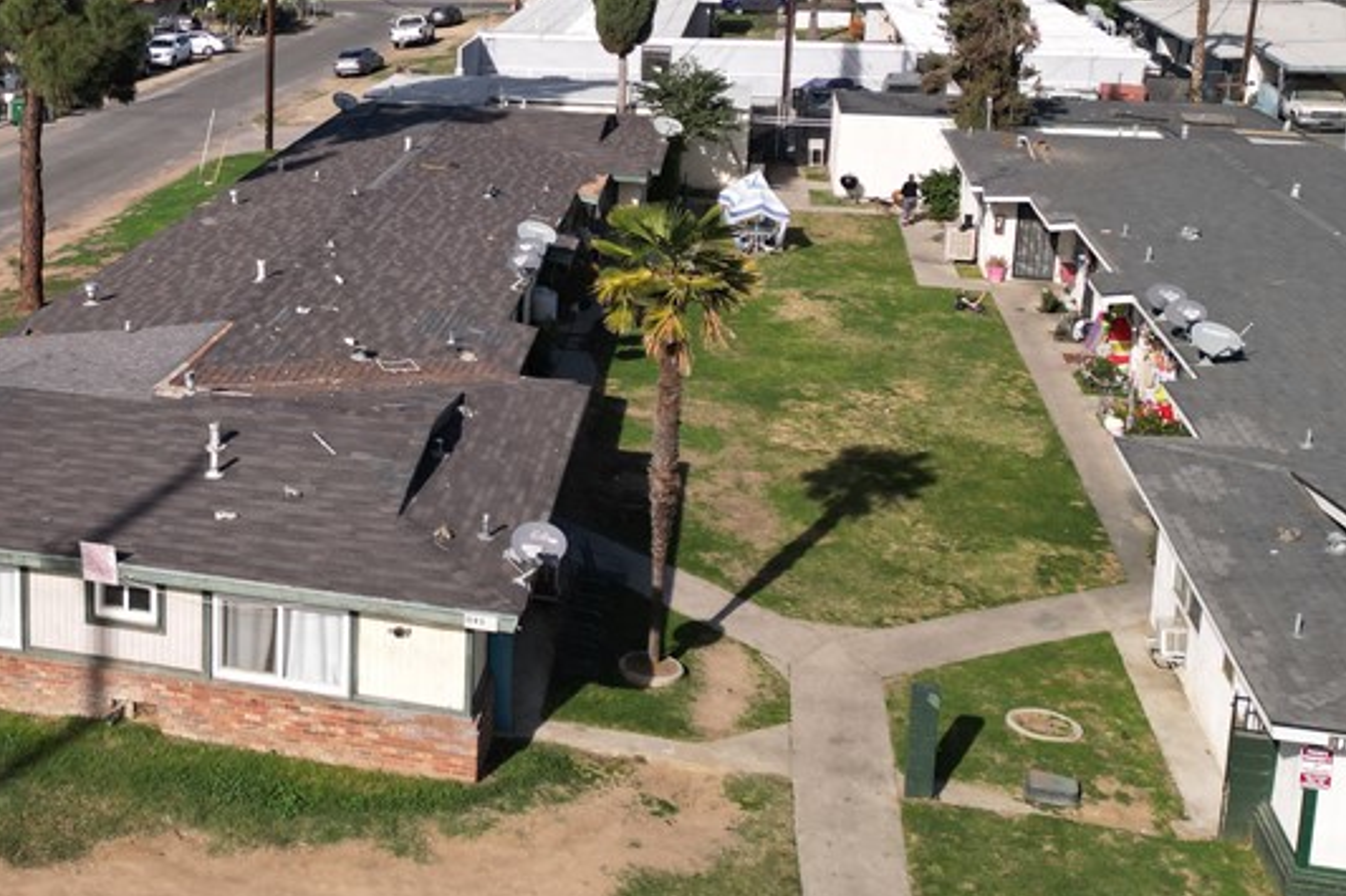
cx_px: 194
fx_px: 1794
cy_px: 189
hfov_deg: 38.9
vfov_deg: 27.5
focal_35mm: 48
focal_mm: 6.72
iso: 120
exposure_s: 1/200
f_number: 1.7
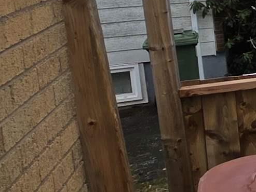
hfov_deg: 13.9
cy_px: 1
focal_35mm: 81
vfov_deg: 17.8
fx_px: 599
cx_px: 656
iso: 40
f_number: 1.9
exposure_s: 1/1350
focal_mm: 2.2
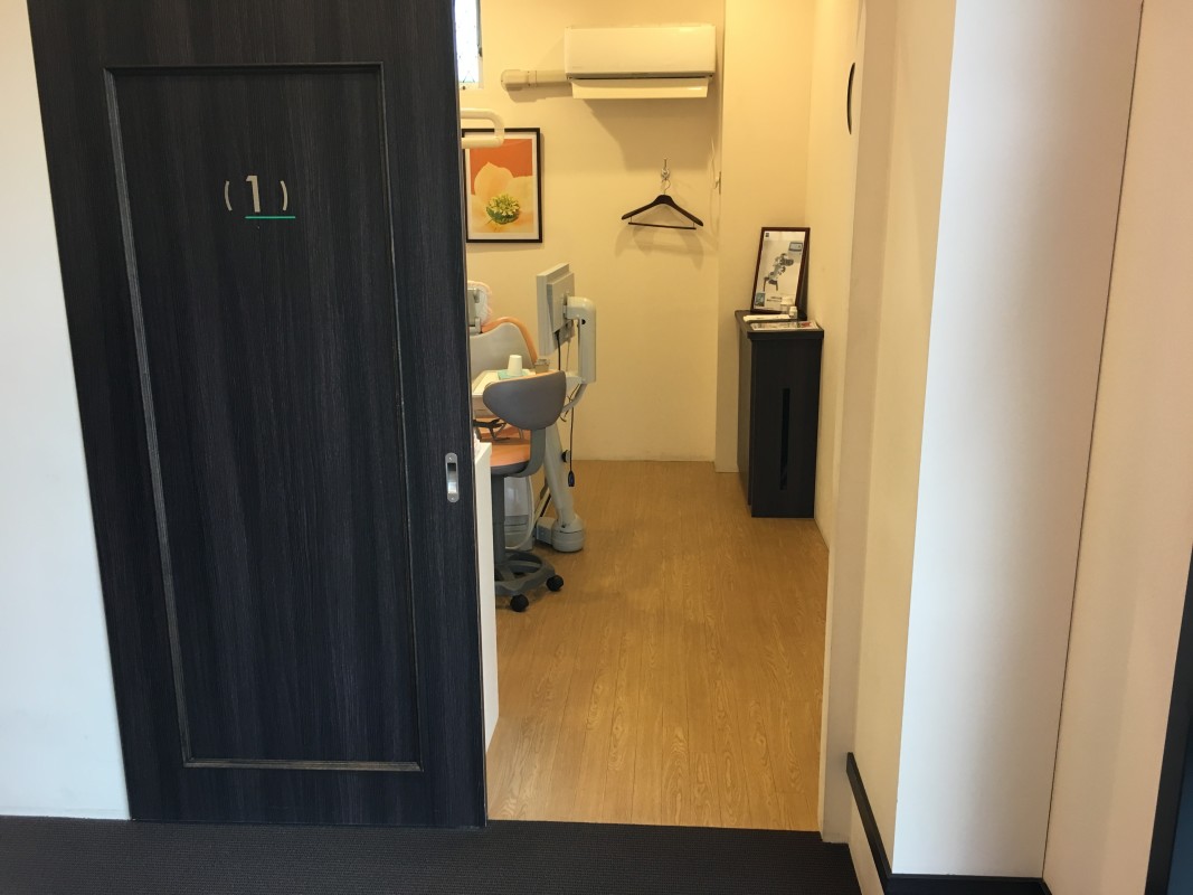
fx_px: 999
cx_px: 596
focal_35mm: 29
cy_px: 448
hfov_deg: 61.7
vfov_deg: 48.2
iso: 80
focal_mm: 4.15
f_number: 2.2
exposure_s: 1/30
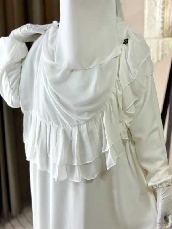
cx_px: 86
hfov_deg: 30.3
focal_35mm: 48
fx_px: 318
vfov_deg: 39.7
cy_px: 114
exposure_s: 1/100
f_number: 1.8
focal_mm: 6.86
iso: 80
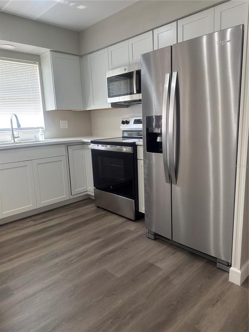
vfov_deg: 71.6
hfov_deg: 56.8
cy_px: 166
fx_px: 230
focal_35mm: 24
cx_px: 124
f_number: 1.78
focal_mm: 6.86
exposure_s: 1/120
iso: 125
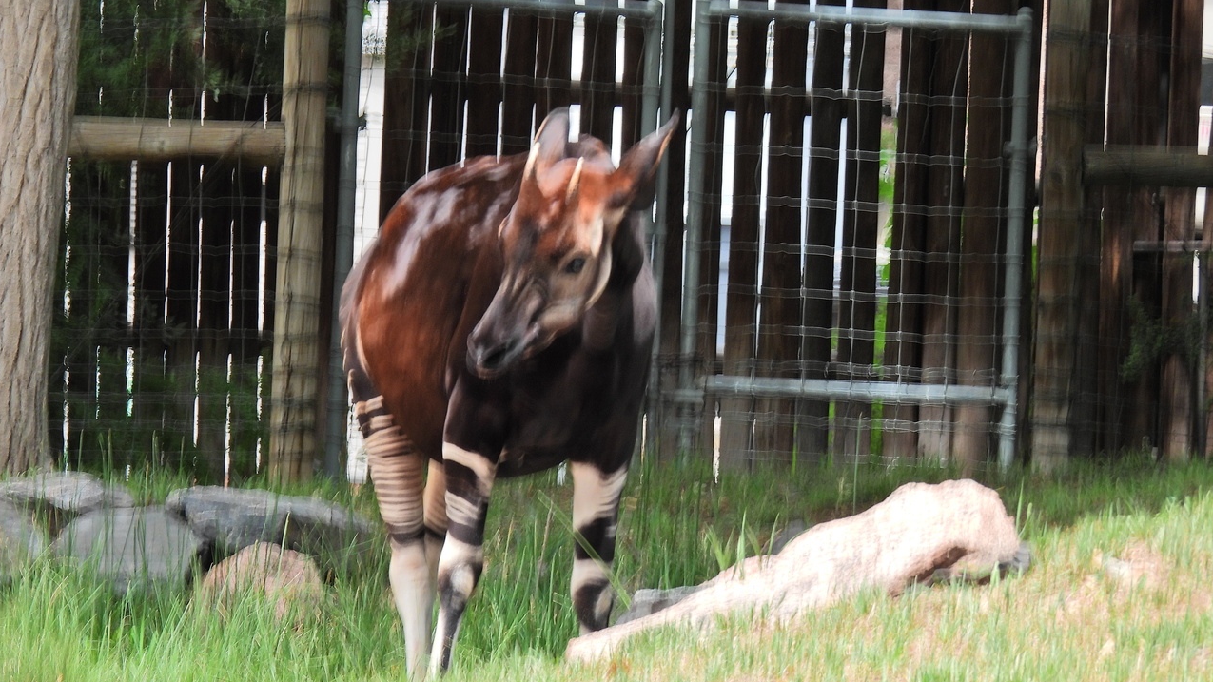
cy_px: 331
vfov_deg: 3.7
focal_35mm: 328
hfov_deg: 6.6
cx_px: 605
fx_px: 10549
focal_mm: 53.5
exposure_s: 1/125
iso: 100
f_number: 5
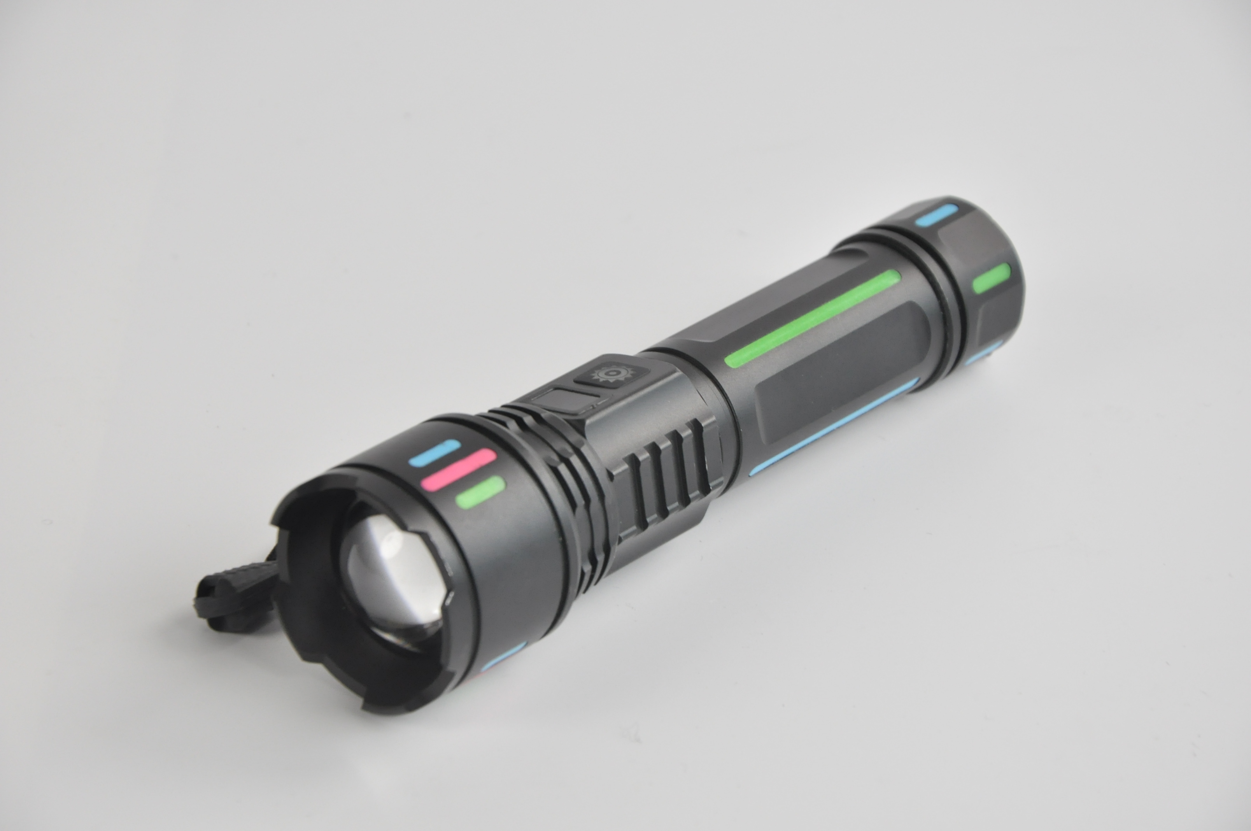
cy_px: 416
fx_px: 5466
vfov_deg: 8.7
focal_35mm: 158
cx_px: 626
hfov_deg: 13.1
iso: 800
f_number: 9
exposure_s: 1/60
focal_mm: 105
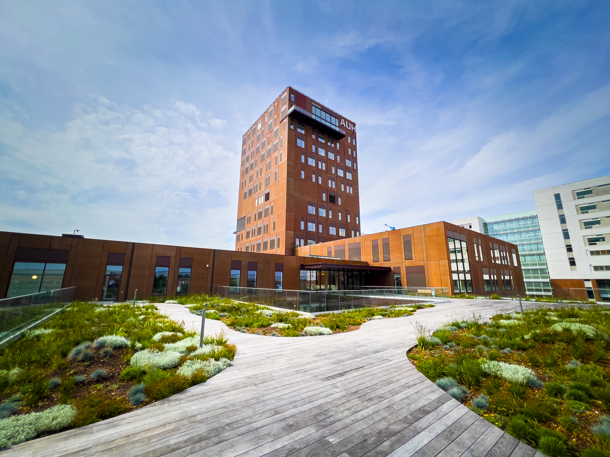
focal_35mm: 13
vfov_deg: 89.9
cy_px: 228
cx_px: 305
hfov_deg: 106.2
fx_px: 229
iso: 32
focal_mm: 1.57
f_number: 1.8
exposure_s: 1/2500
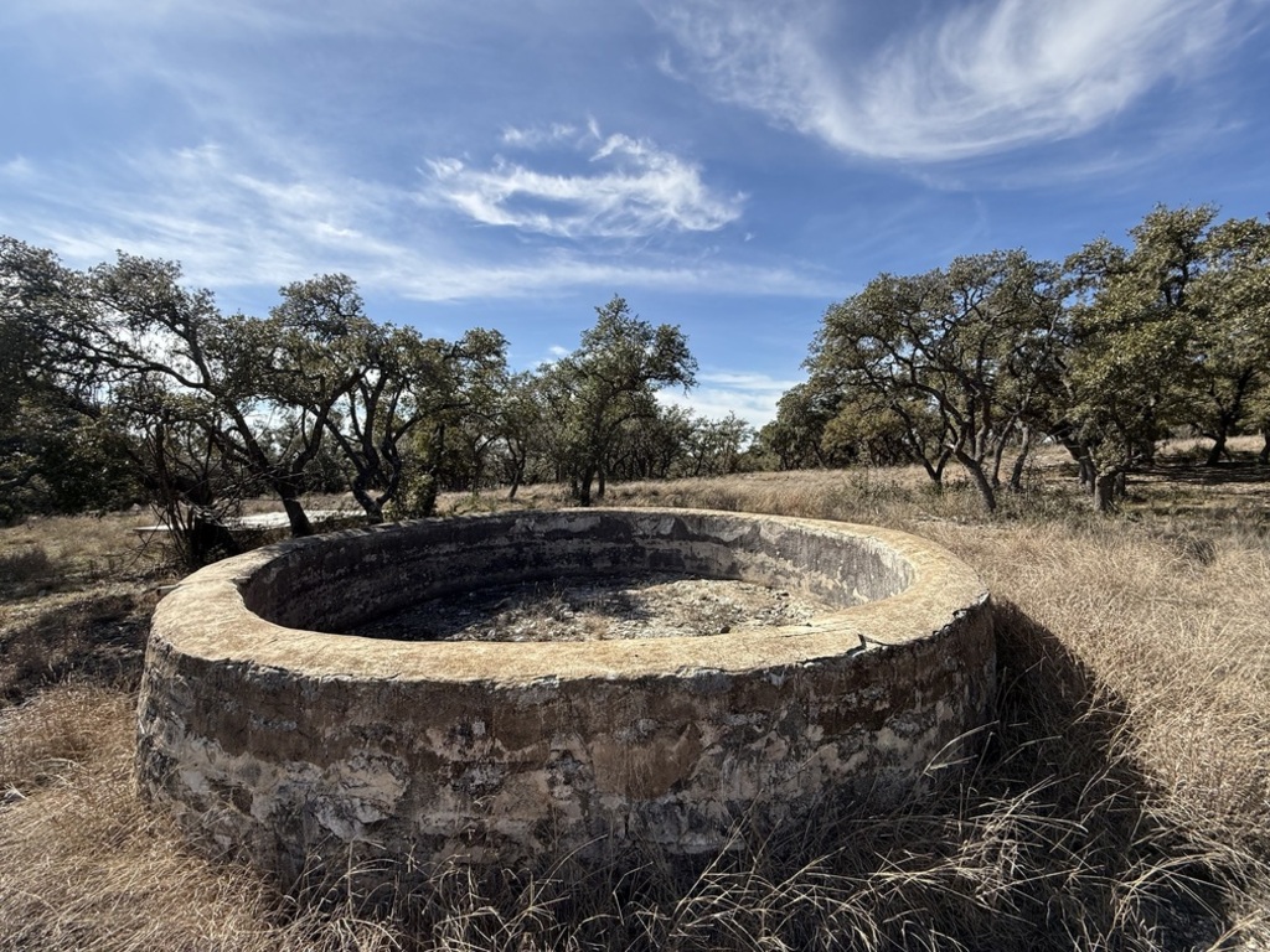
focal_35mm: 14
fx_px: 514
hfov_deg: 102.1
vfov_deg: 85.7
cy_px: 476
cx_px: 635
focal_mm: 2.22
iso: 50
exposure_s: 1/1613
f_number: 2.2
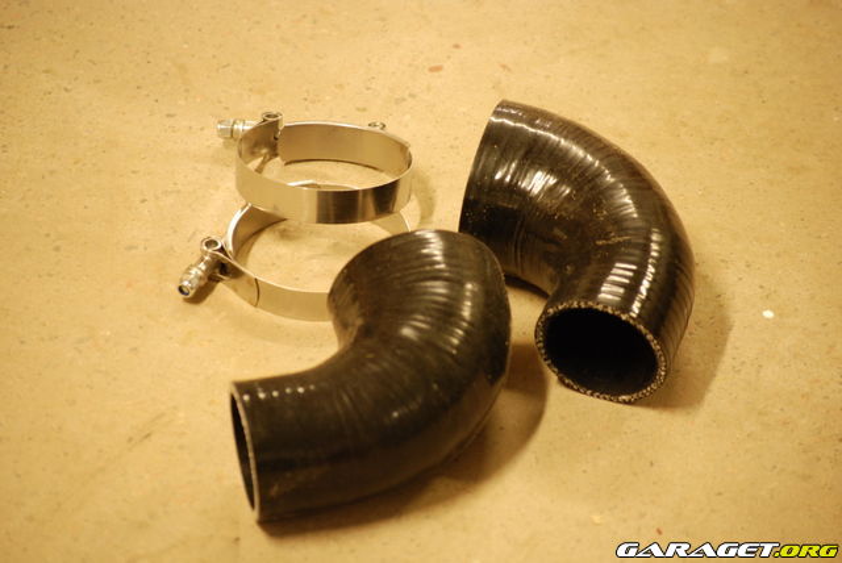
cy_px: 282
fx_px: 3687
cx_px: 421
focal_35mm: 158
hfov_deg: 13.0
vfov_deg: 8.7
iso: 640
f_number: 4.8
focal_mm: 105
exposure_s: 1/8
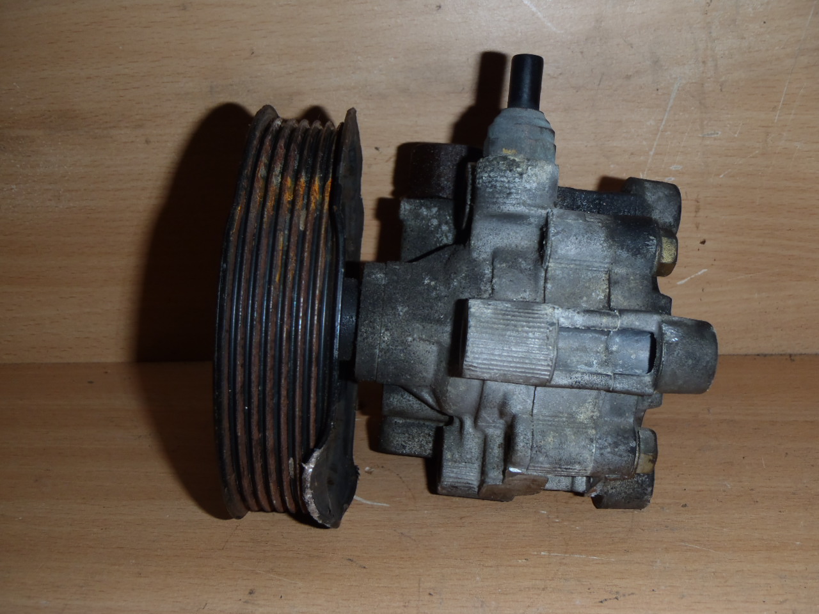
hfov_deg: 49.0
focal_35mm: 38
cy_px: 307
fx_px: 899
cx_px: 410
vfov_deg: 37.7
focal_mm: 6.83
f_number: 4.6
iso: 100
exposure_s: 1/40
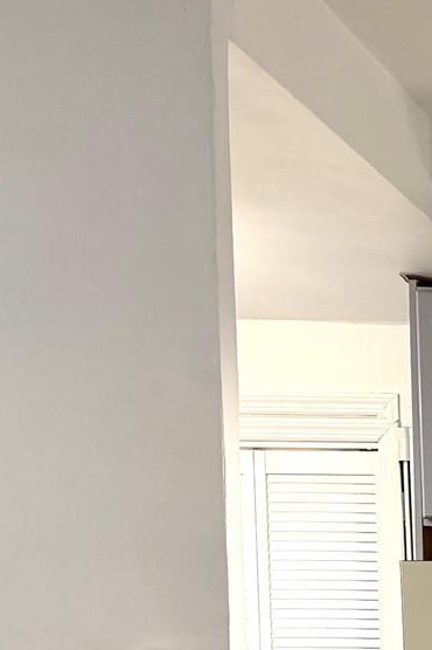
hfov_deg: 11.9
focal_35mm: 92
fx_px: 1658
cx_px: 1054
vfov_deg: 20.7
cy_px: 773
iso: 250
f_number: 1.78
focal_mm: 6.76
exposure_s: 1/120
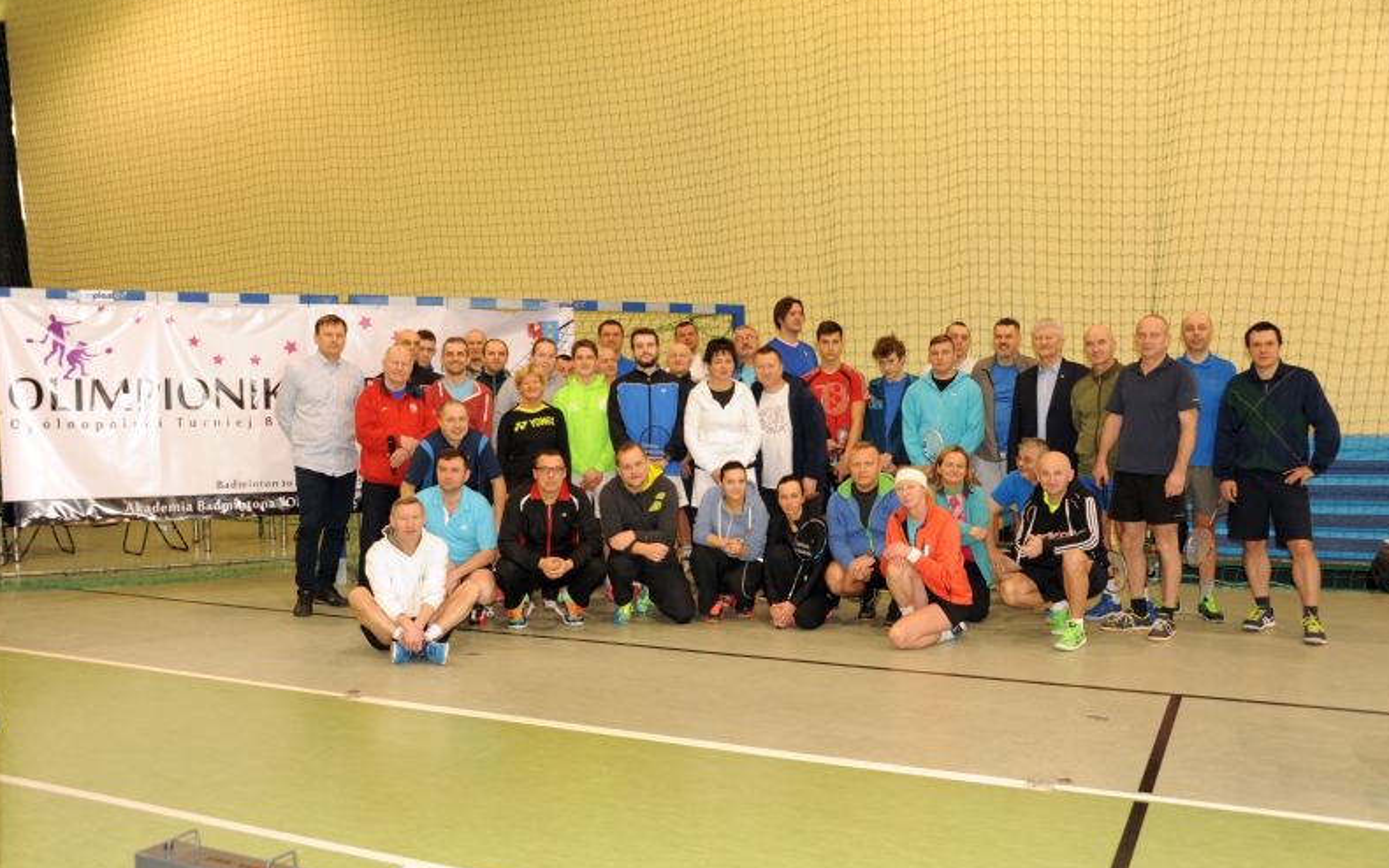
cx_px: 698
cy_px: 455
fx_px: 1249
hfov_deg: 58.1
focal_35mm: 33
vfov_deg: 38.3
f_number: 5
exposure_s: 1/60
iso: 1000
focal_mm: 32
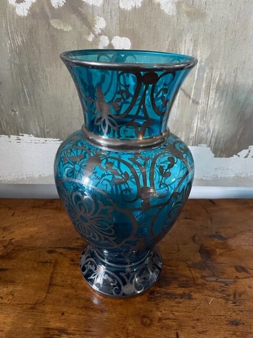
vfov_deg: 67.3
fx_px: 253
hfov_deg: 53.1
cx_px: 126
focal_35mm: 26
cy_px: 169
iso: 640
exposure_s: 1/26
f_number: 1.6
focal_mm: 4.2
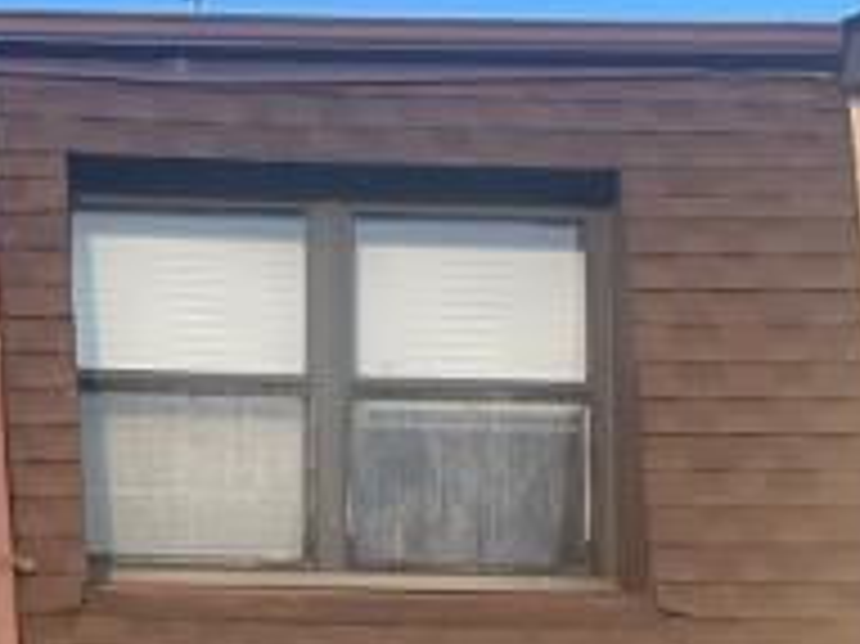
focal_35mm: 204
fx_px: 5065
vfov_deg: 6.6
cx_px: -540
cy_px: 1921
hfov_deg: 9.4
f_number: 1.6
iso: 50
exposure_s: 1/1129
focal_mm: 5.1
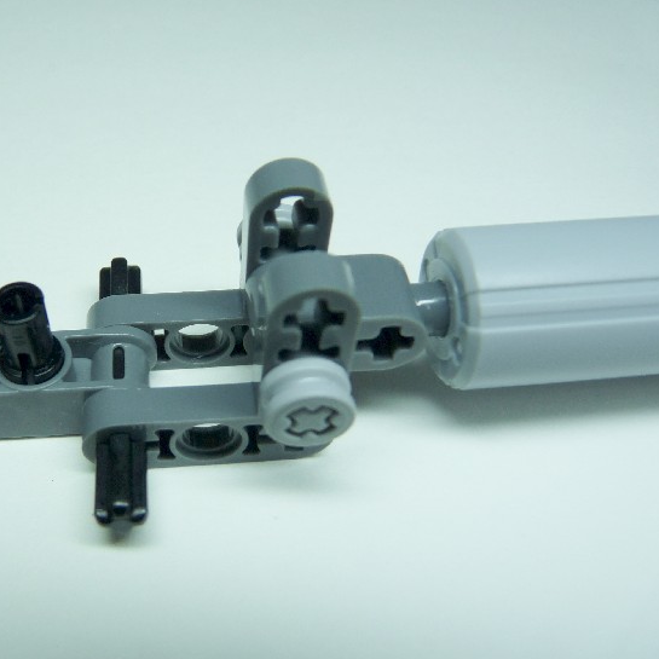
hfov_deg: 45.9
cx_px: 183
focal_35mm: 35
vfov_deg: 47.2
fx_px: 754
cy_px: 335
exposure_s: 1/100
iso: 100
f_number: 2.8
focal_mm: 4.8
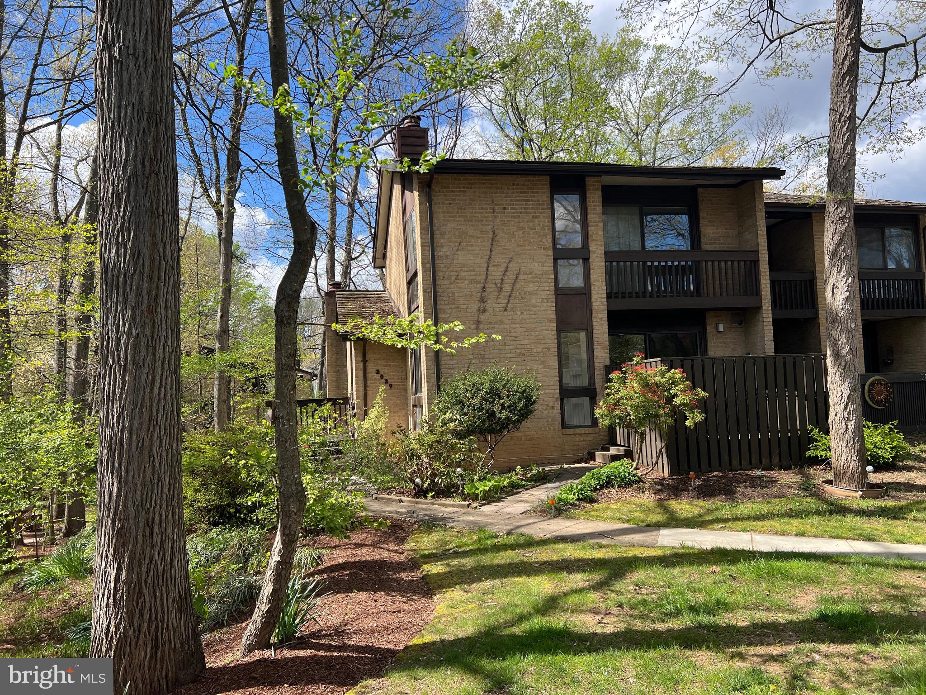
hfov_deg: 67.3
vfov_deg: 53.1
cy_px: 348
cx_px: 463
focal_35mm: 26
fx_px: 696
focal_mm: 5.7
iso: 50
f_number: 1.5
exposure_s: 1/1531
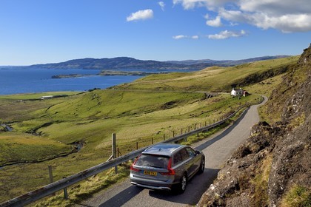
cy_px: 104
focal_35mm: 35
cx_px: 156
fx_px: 302
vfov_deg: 37.9
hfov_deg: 54.4
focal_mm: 35
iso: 200
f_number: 13
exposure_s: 1/320
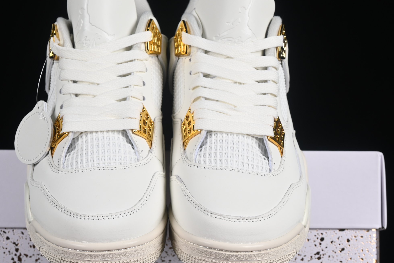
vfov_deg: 12.8
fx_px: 1171
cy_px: 160
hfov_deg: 19.1
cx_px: 171
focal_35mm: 107
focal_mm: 50
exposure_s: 1/100
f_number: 8
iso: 160
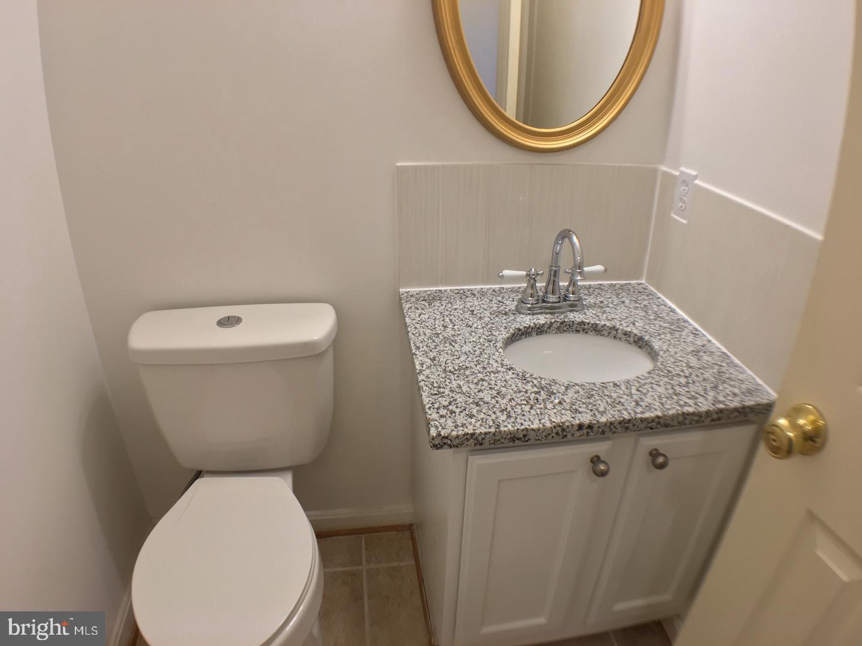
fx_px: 722
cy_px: 323
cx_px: 431
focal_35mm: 29
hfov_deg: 61.7
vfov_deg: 48.2
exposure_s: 1/30
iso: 50
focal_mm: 4.15
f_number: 2.2
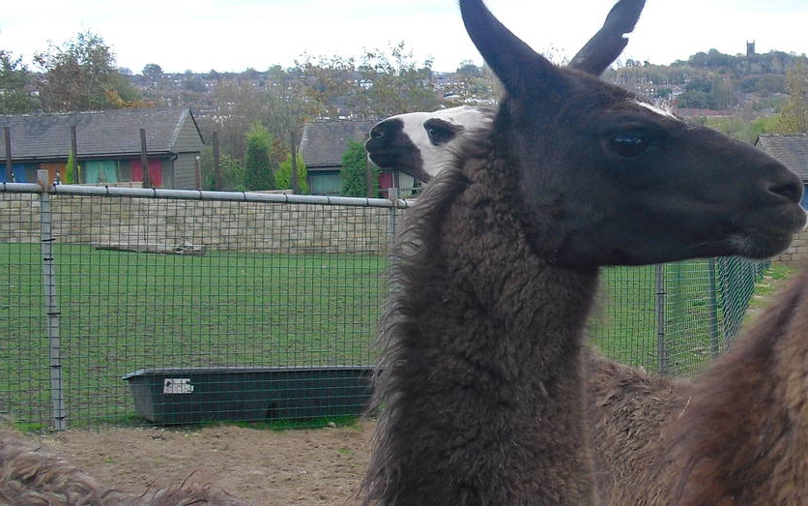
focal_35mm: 73
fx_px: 1608
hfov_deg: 27.2
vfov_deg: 17.9
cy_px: 255
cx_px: 721
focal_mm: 6.3
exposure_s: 1/200
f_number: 3.1
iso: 100
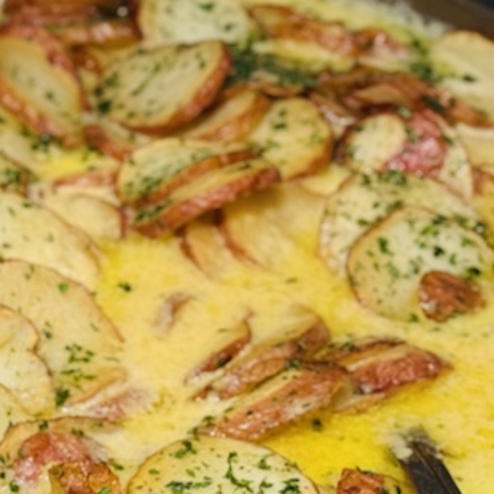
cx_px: -100
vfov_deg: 12.7
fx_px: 2228
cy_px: 239
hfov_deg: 12.4
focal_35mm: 138
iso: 100
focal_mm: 6.76
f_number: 1.78
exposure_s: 1/120
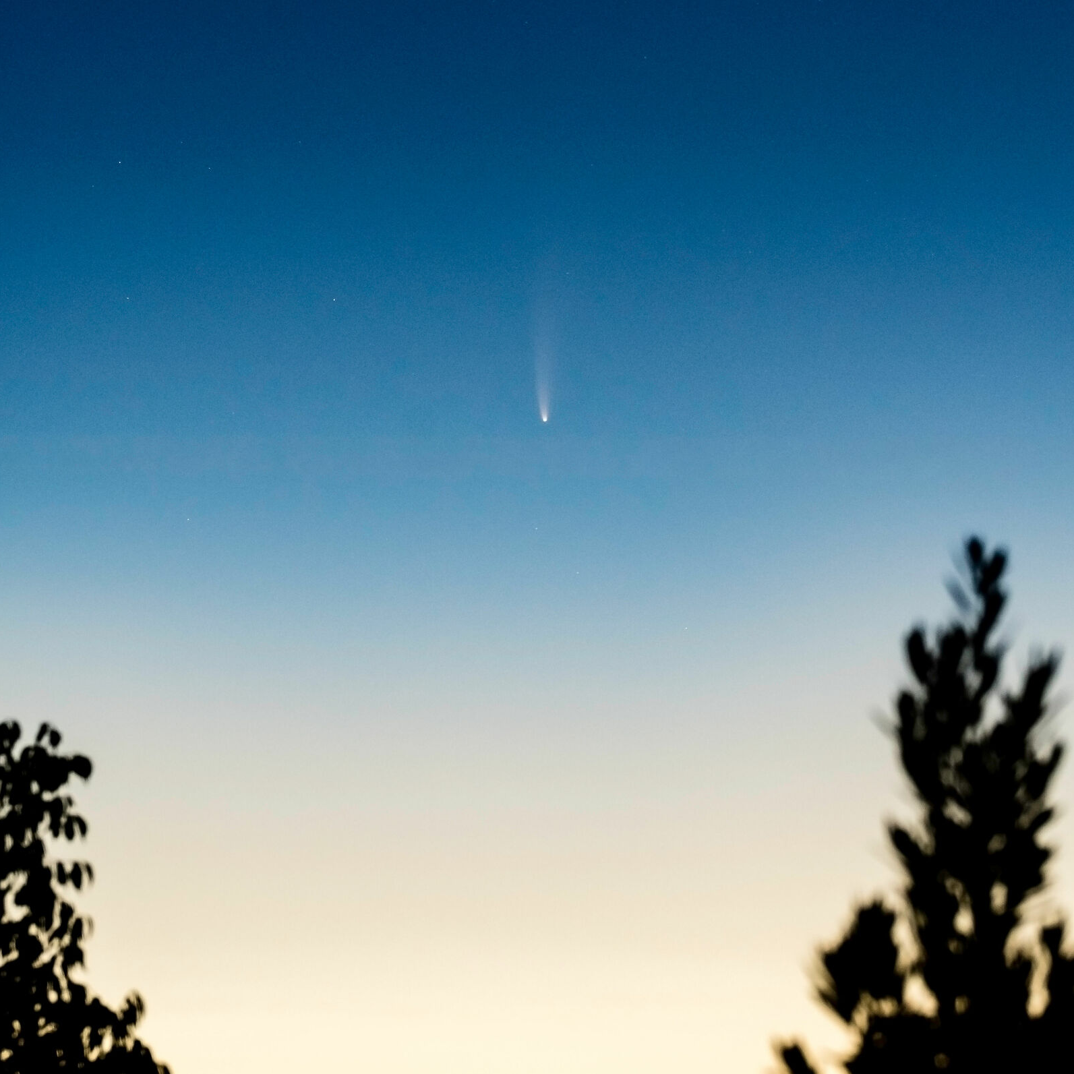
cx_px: 537
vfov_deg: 9.1
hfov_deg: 9.1
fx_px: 6740
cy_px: 399
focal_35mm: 192
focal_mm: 100
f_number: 5
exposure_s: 2
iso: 800
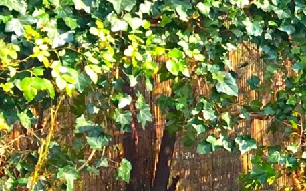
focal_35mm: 172
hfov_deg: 10.5
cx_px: 738
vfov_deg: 7.6
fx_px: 1434
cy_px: 149
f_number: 2.2
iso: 25
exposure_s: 1/318
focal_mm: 4.15
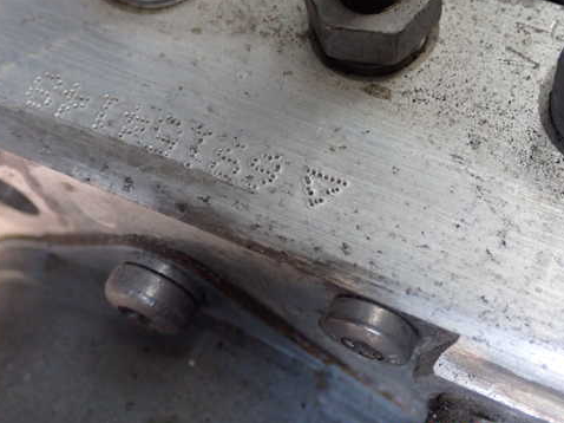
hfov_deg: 32.7
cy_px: 186
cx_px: 302
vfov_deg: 24.8
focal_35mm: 59
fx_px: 961
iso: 800
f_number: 3.1
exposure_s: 1/50
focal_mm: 8.4
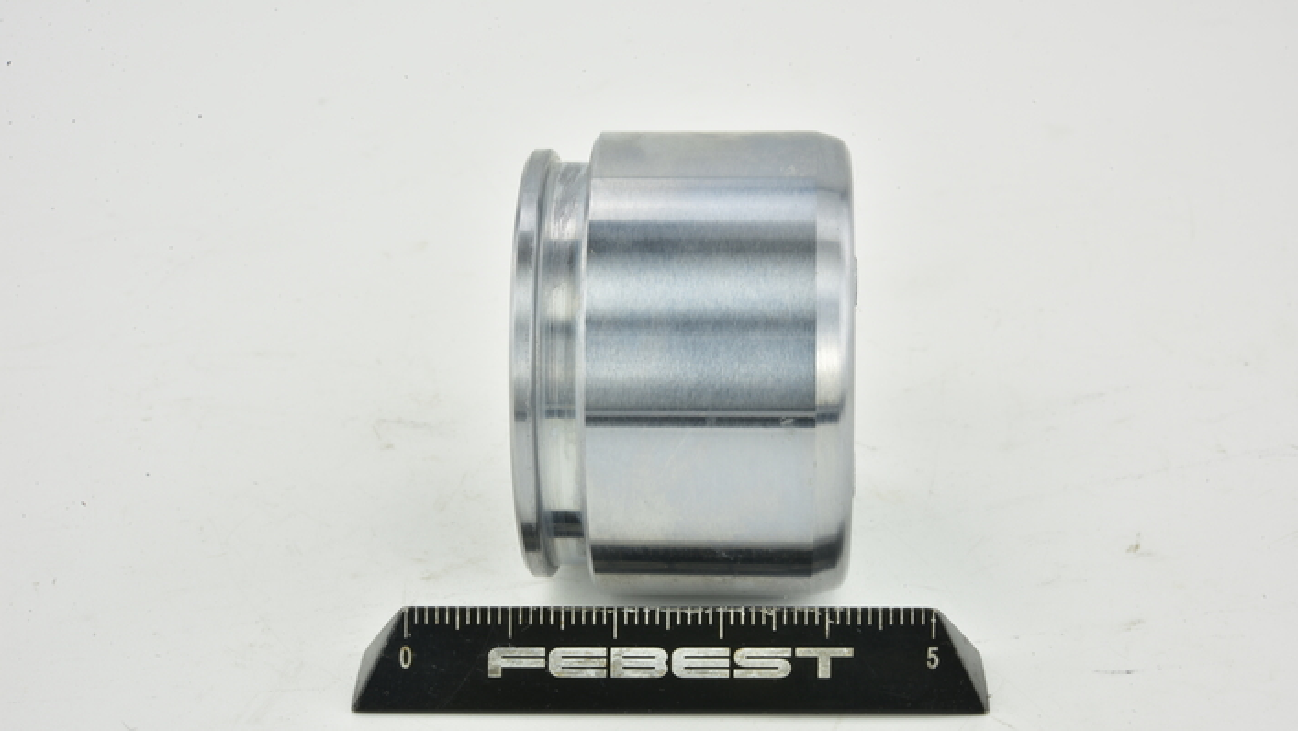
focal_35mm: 64
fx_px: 2203
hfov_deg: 32.8
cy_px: 439
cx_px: 659
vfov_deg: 18.8
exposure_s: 1/2.5
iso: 64
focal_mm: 60
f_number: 32
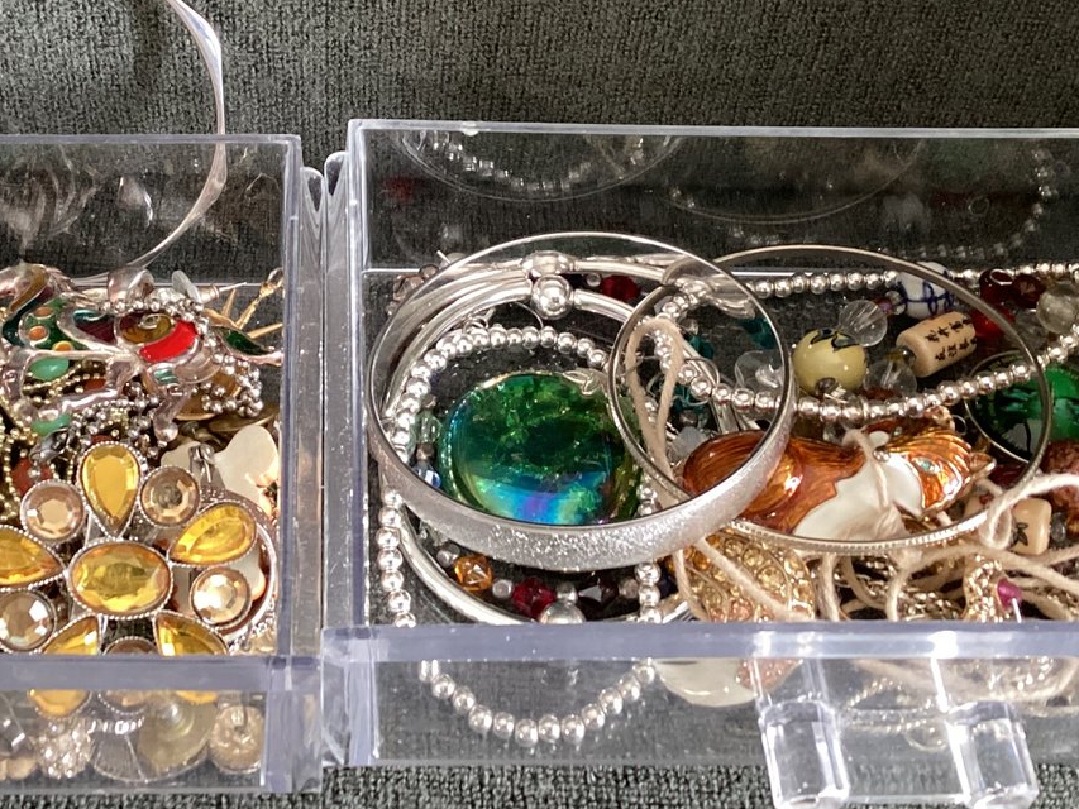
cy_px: 223
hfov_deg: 34.7
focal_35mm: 55
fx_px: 1715
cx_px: 386
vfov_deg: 26.3
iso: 250
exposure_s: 1/40
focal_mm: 3.3
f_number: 2.4
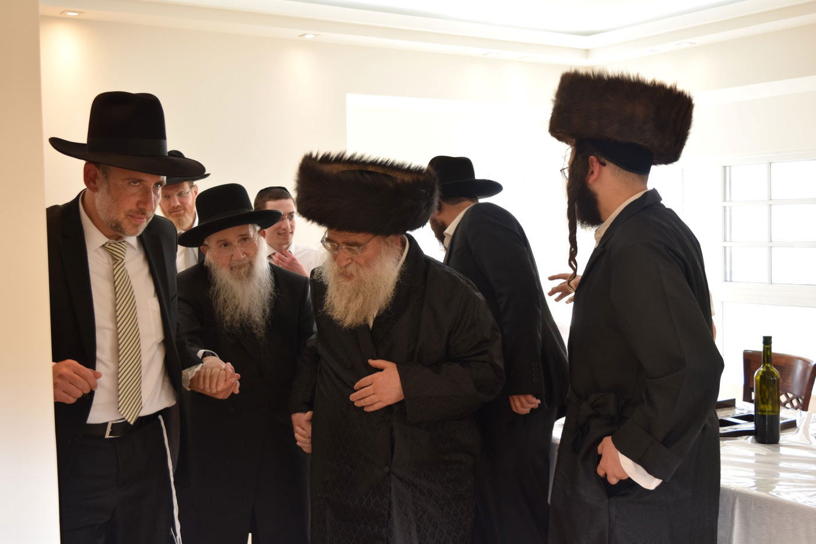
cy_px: 272
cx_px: 408
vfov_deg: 30.8
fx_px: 986
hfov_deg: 45.0
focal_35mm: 44
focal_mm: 29
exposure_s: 1/125
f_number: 5.6
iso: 800
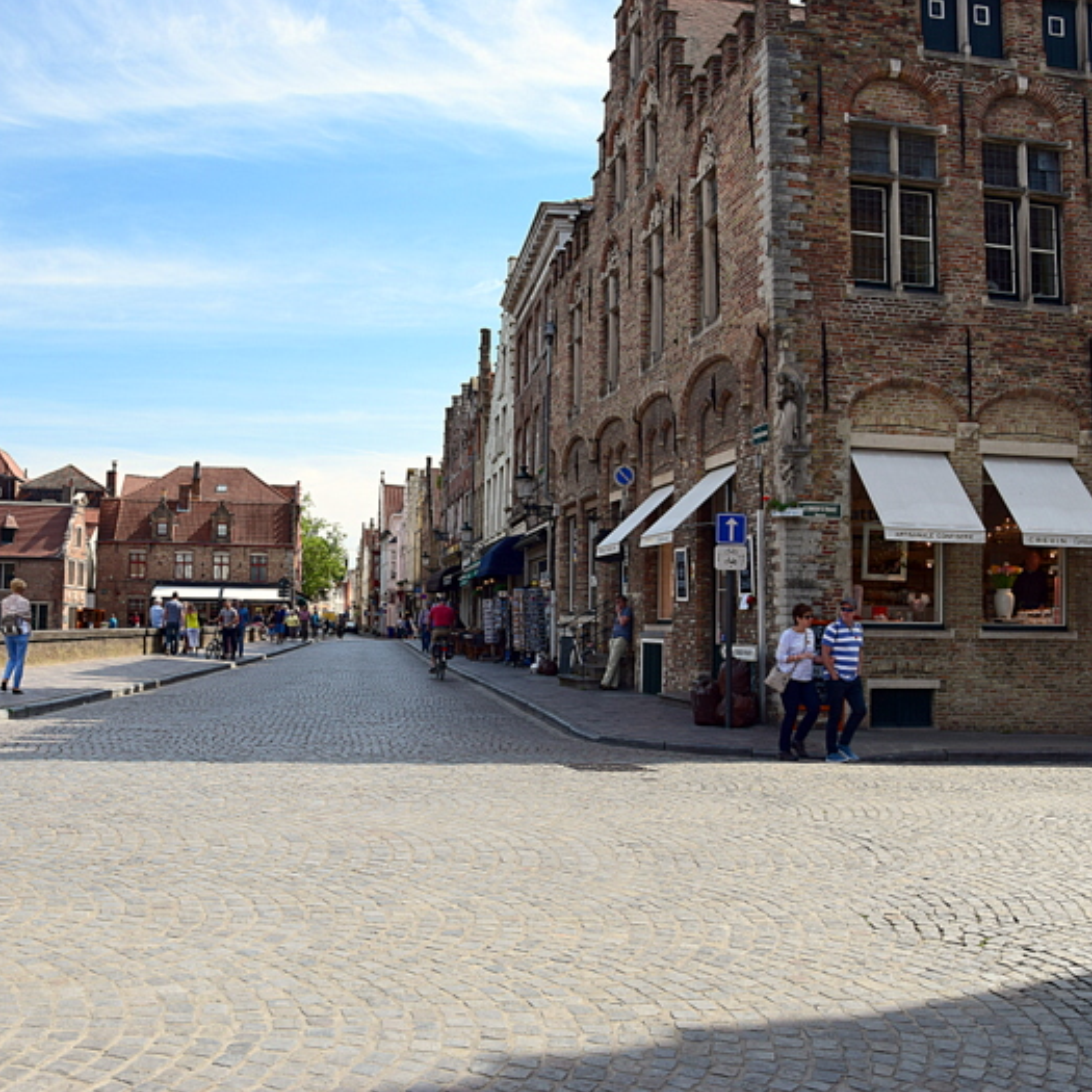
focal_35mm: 35
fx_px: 1249
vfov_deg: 47.2
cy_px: 539
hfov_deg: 47.1
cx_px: 485
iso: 125
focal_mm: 18
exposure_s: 1/100
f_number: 9
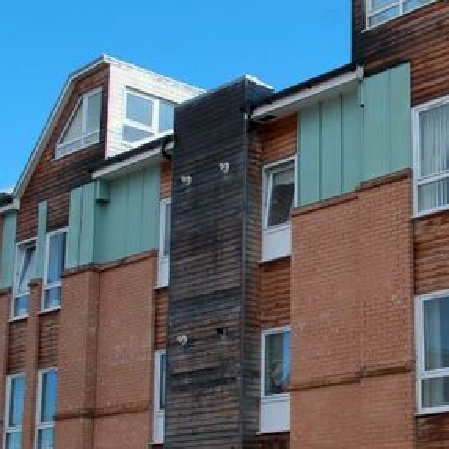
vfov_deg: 22.2
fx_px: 1145
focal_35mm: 78
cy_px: 265
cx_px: 440
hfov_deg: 21.5
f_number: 7.1
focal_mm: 25
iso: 100
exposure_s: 1/200
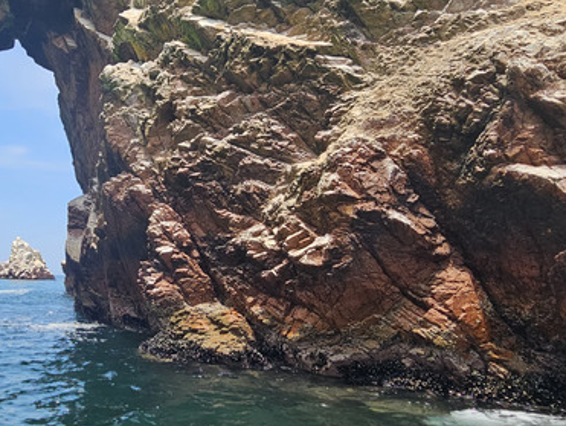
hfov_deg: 60.5
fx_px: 458
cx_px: 154
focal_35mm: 28
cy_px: 209
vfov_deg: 49.8
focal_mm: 2.2
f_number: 2.2
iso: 50
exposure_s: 1/1839
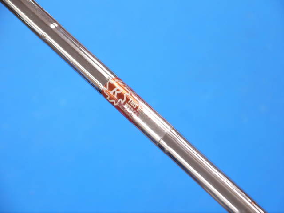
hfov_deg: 23.3
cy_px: 106
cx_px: 142
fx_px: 689
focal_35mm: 84
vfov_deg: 17.6
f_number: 5.6
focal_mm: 42
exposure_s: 1/80
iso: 500
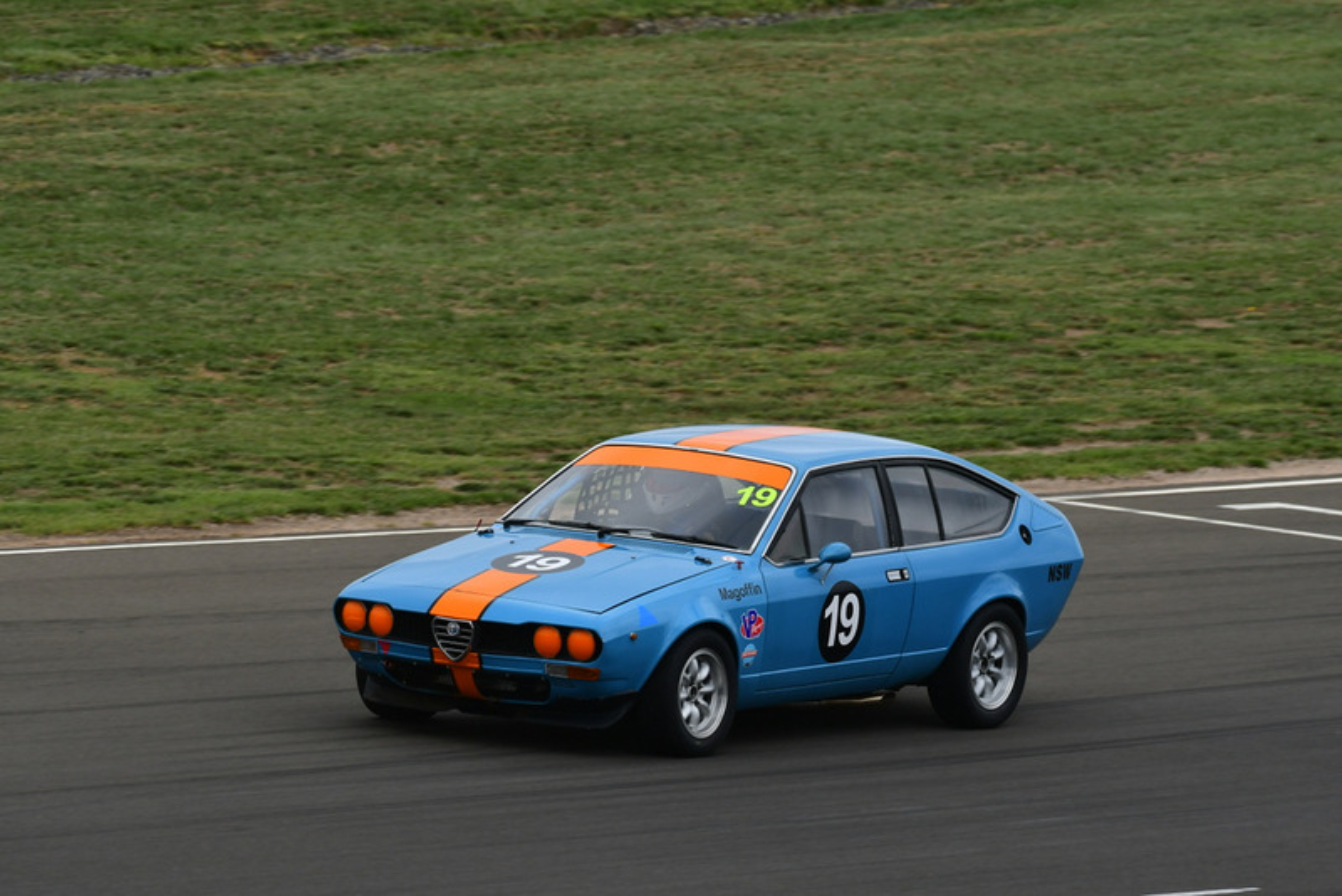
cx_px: 671
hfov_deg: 3.6
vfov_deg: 2.4
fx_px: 21255
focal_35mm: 570
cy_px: 448
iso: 320
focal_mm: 380
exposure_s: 1/640
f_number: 10
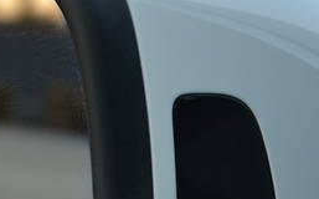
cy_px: 219
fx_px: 4339
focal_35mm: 500
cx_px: -37
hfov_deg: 4.2
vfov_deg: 2.6
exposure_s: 1/125
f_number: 5.6
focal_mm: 105
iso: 400
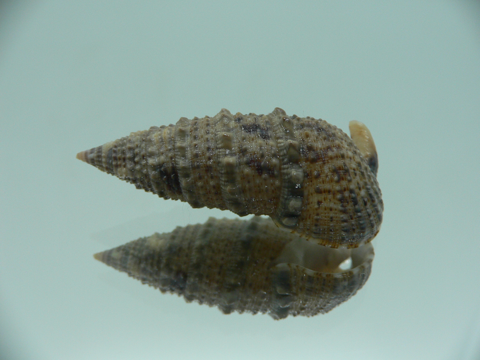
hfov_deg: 52.6
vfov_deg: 40.7
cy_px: 180
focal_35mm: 35
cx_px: 240
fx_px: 485
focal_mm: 4.6
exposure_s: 1/60
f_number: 2.8
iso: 80
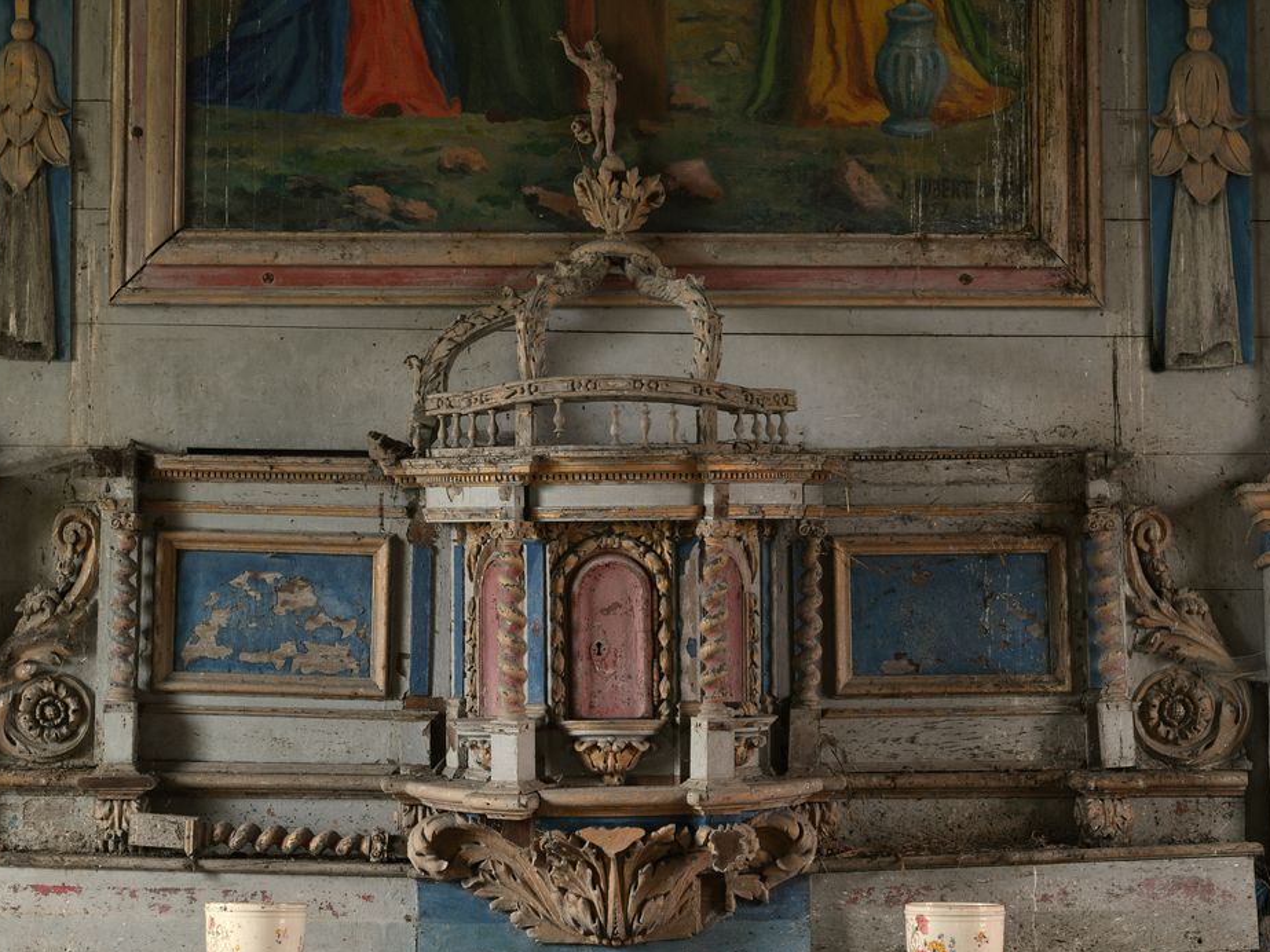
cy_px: 480
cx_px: 622
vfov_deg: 15.9
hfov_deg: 21.1
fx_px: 3412
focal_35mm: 93
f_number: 9
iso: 64
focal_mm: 85
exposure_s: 10
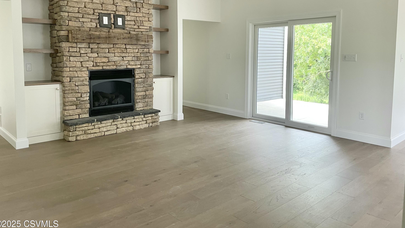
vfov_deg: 39.8
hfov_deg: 66.1
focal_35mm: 29
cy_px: 82
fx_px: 311
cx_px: 202
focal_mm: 4.2
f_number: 1.6
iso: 125
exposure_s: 1/87
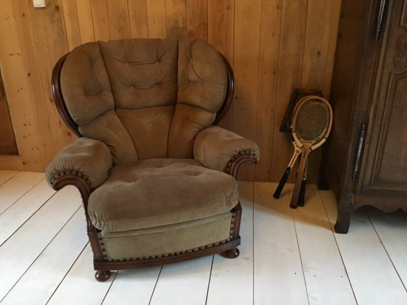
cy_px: 152
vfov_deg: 45.4
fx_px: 364
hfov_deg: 58.4
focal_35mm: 31
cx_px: 204
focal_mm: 3.3
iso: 250
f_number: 2.4
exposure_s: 1/17
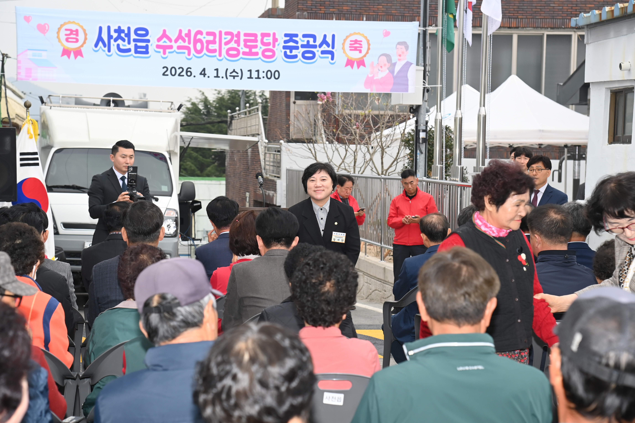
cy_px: 212
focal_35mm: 75
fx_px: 1323
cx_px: 318
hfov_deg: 27.0
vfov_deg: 18.2
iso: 400
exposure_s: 1/250
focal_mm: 75
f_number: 6.3
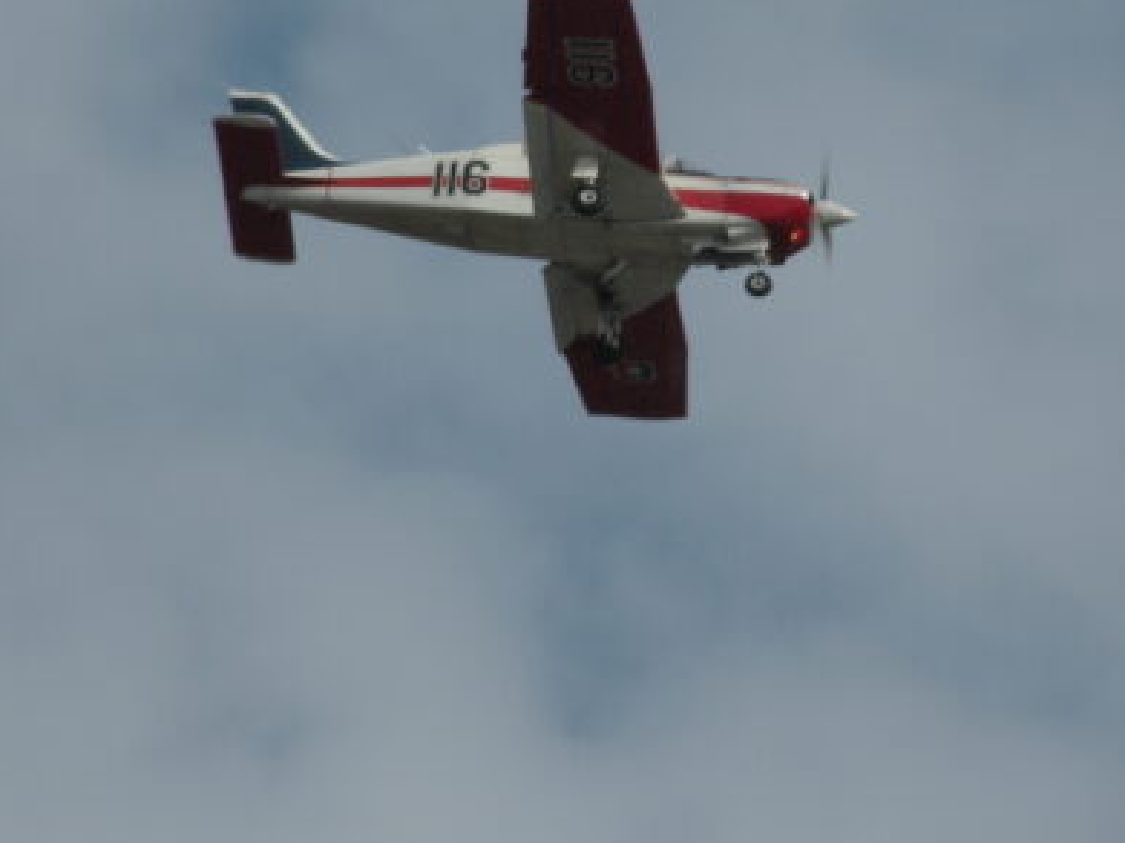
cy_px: 279
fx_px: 28103
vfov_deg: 1.7
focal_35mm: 865
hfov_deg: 2.3
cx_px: 647
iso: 64
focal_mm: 84.2
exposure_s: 1/440
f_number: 7.1
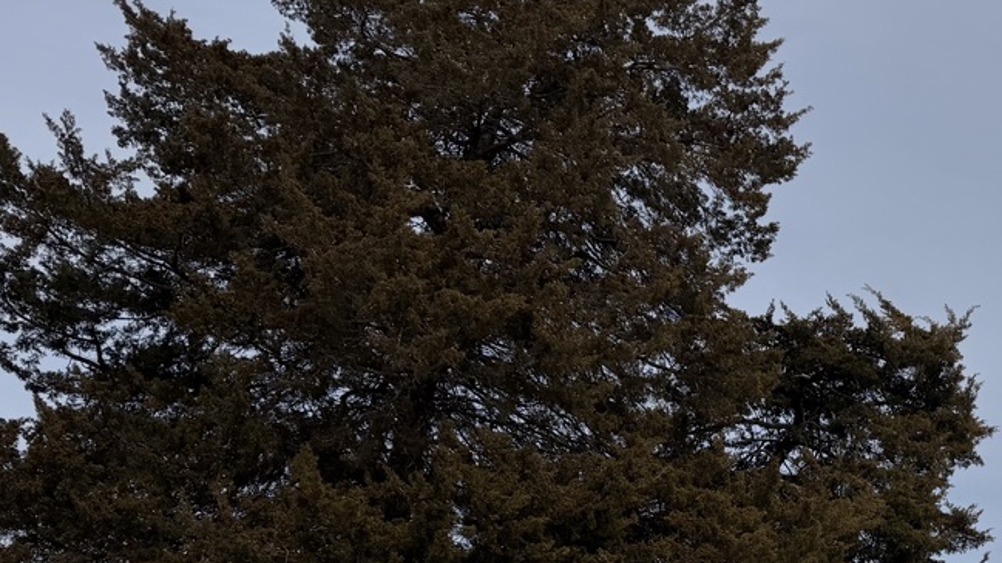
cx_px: 1088
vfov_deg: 18.9
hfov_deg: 32.0
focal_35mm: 58
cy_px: 770
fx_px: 1541
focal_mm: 6.76
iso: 100
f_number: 1.78
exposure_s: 1/17544
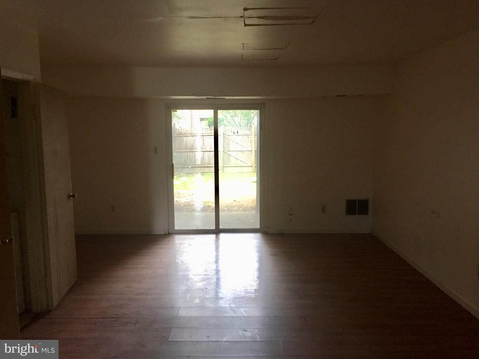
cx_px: 240
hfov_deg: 61.7
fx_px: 401
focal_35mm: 29
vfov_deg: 48.2
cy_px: 180
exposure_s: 1/30
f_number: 2.2
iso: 160
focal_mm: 4.15
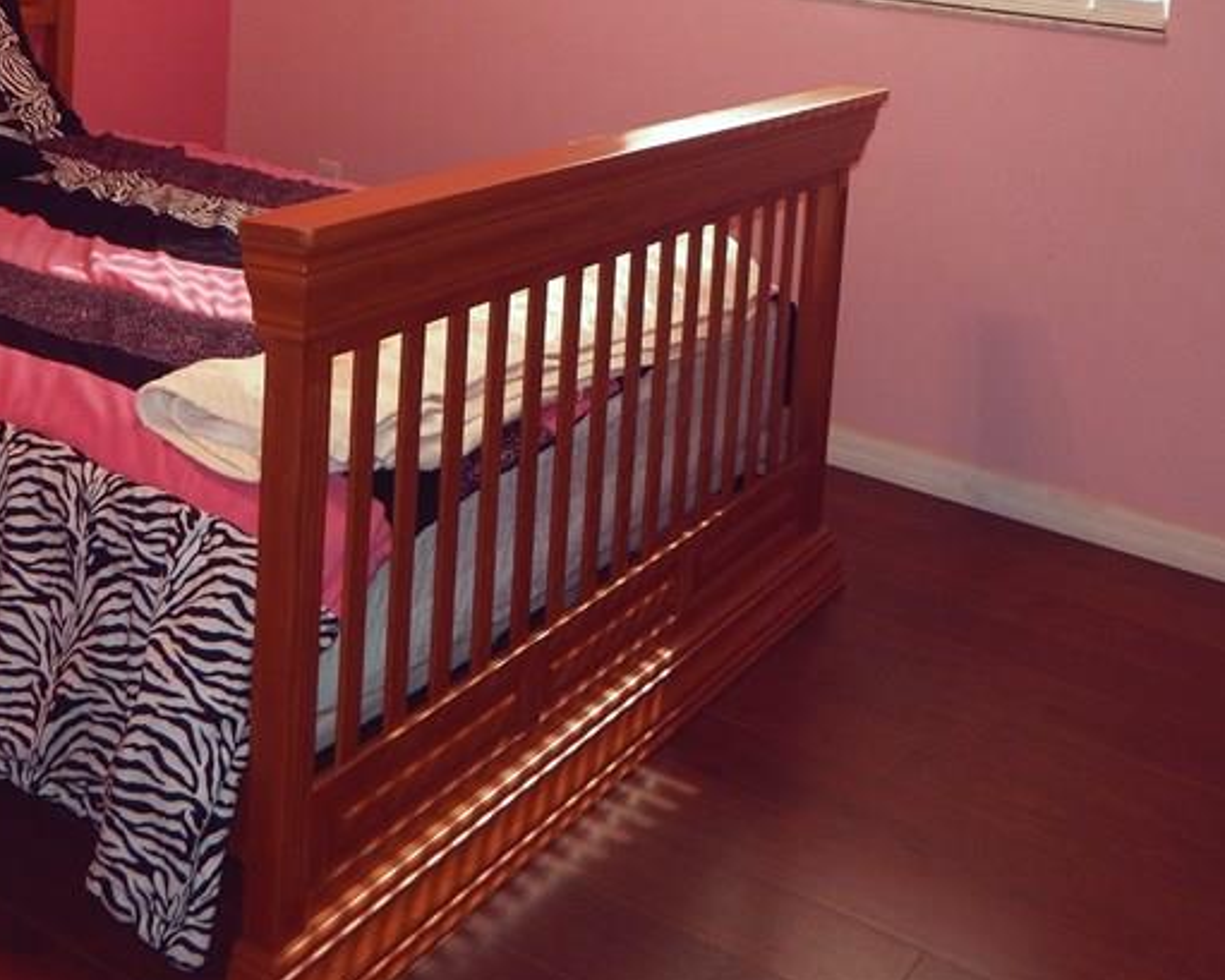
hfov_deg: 42.9
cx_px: 587
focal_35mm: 43
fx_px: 1559
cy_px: 72
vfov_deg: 32.9
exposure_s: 1/30
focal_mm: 4
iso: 200
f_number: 3
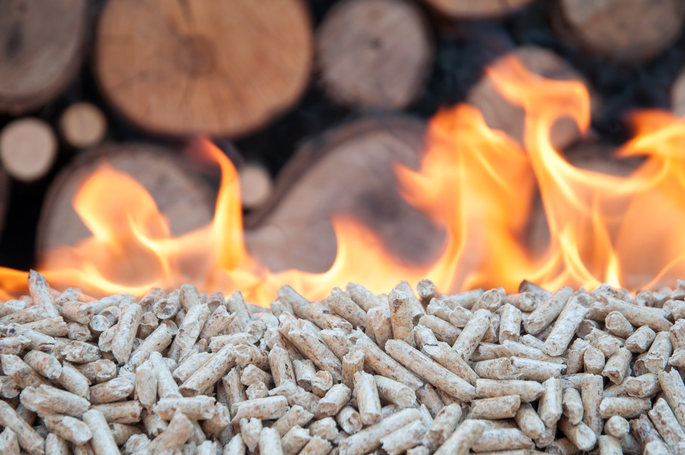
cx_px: 342
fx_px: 1482
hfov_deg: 26.0
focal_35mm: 78
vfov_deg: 17.5
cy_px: 228
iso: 200
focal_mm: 52
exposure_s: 1/200
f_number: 5
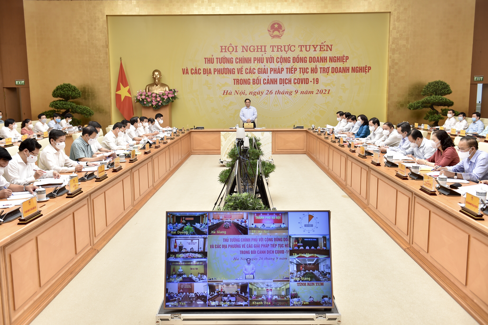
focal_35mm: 34
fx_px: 460
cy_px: 162
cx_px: 244
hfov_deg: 55.8
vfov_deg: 38.8
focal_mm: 34
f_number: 4
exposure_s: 1/160
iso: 500
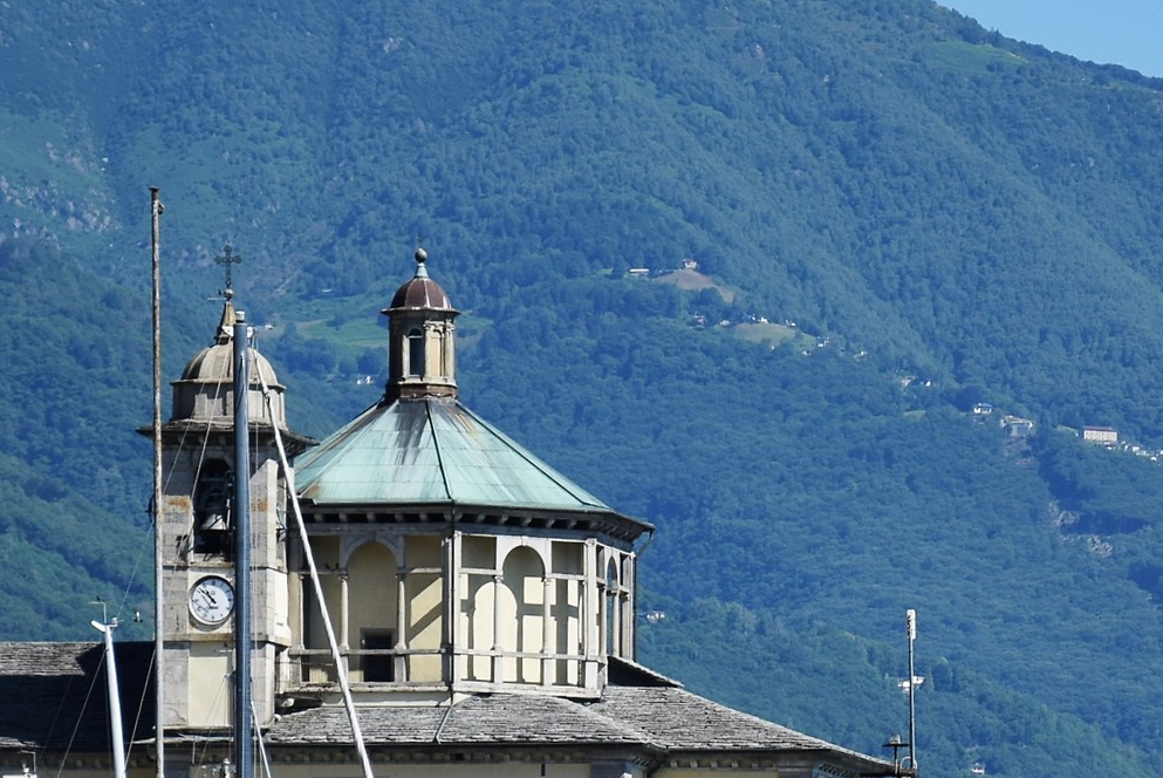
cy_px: 902
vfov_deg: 4.5
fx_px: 9965
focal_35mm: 308
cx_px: 780
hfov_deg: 6.7
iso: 100
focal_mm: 85
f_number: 5.6
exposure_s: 1/500
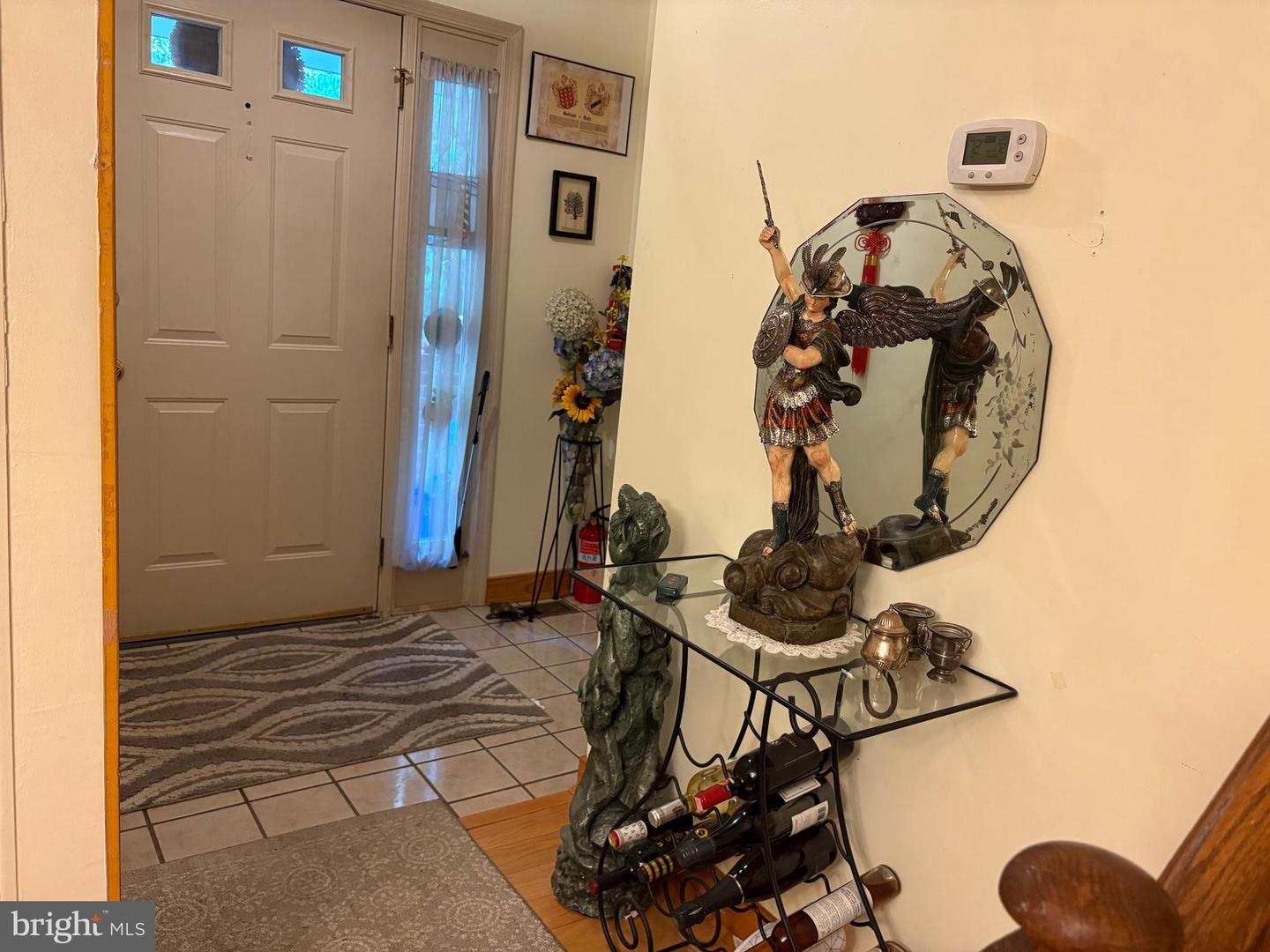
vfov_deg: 53.1
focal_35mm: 26
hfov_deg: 67.3
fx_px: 954
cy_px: 476
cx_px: 635
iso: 400
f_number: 1.6
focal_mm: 5.96
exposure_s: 1/60
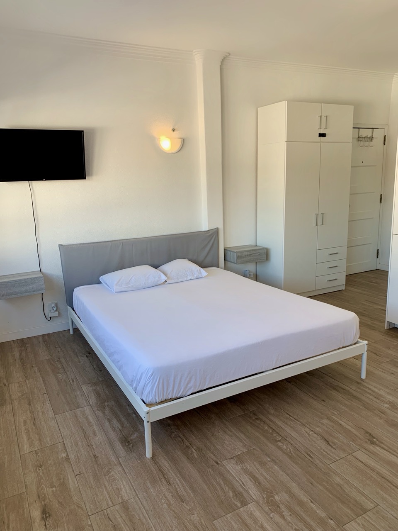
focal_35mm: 26
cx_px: 199
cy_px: 266
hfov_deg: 53.1
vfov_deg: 67.3
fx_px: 399
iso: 32
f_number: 1.8
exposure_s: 1/121
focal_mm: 4.25
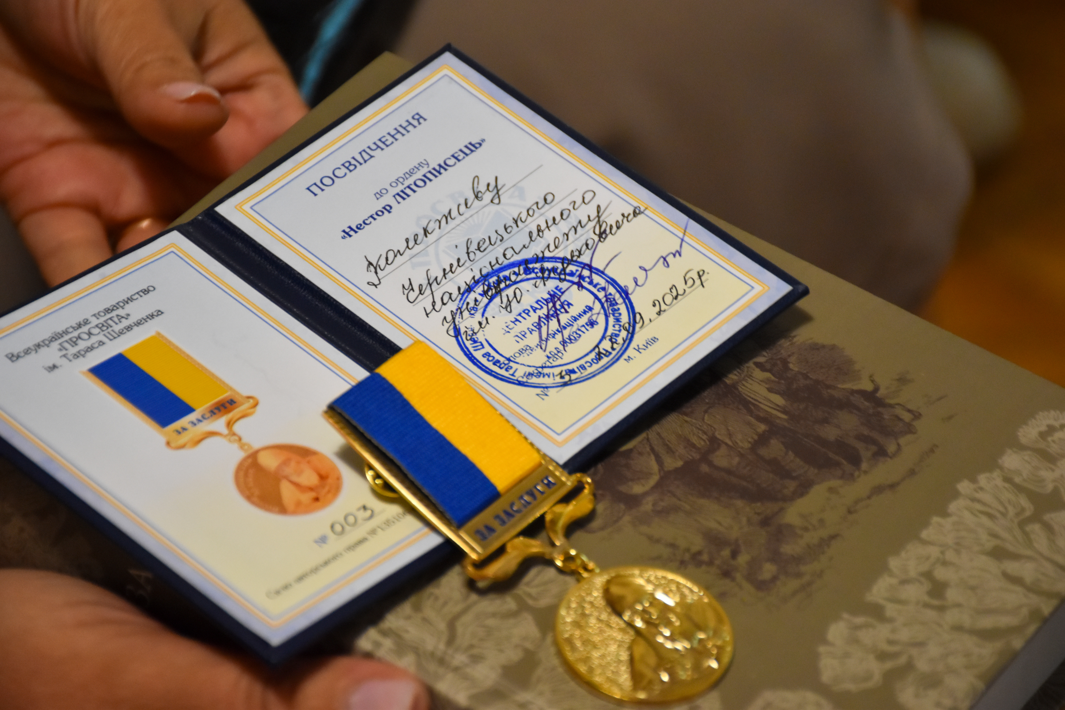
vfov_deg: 9.1
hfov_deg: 13.7
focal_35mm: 150
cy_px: 355
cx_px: 532
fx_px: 4437
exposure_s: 1/60
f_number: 5.6
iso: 2000
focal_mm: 100
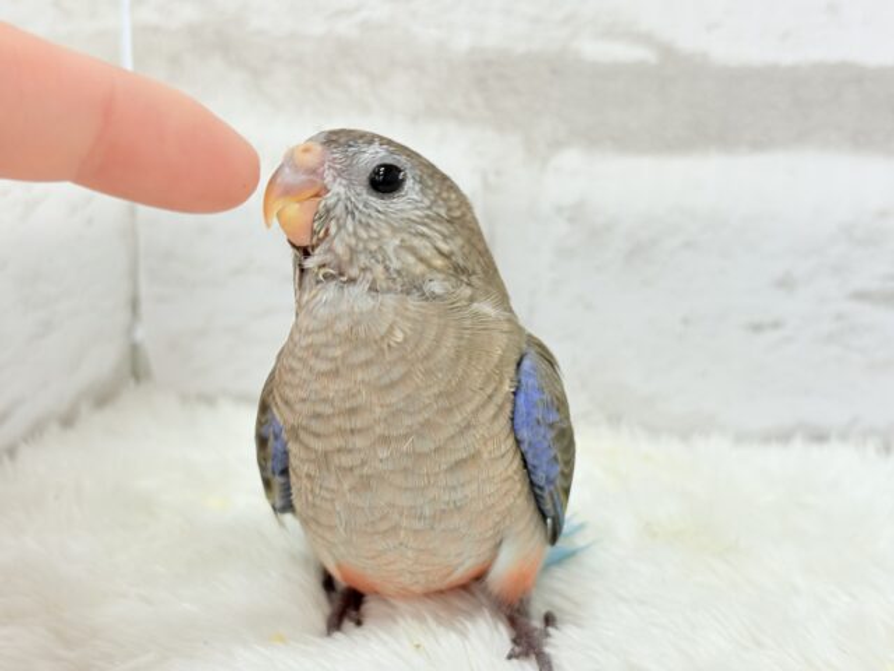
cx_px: 447
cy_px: 336
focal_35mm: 52
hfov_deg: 36.8
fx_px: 1343
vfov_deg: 28.0
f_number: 1.6
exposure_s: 1/50
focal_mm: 5.96
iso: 50
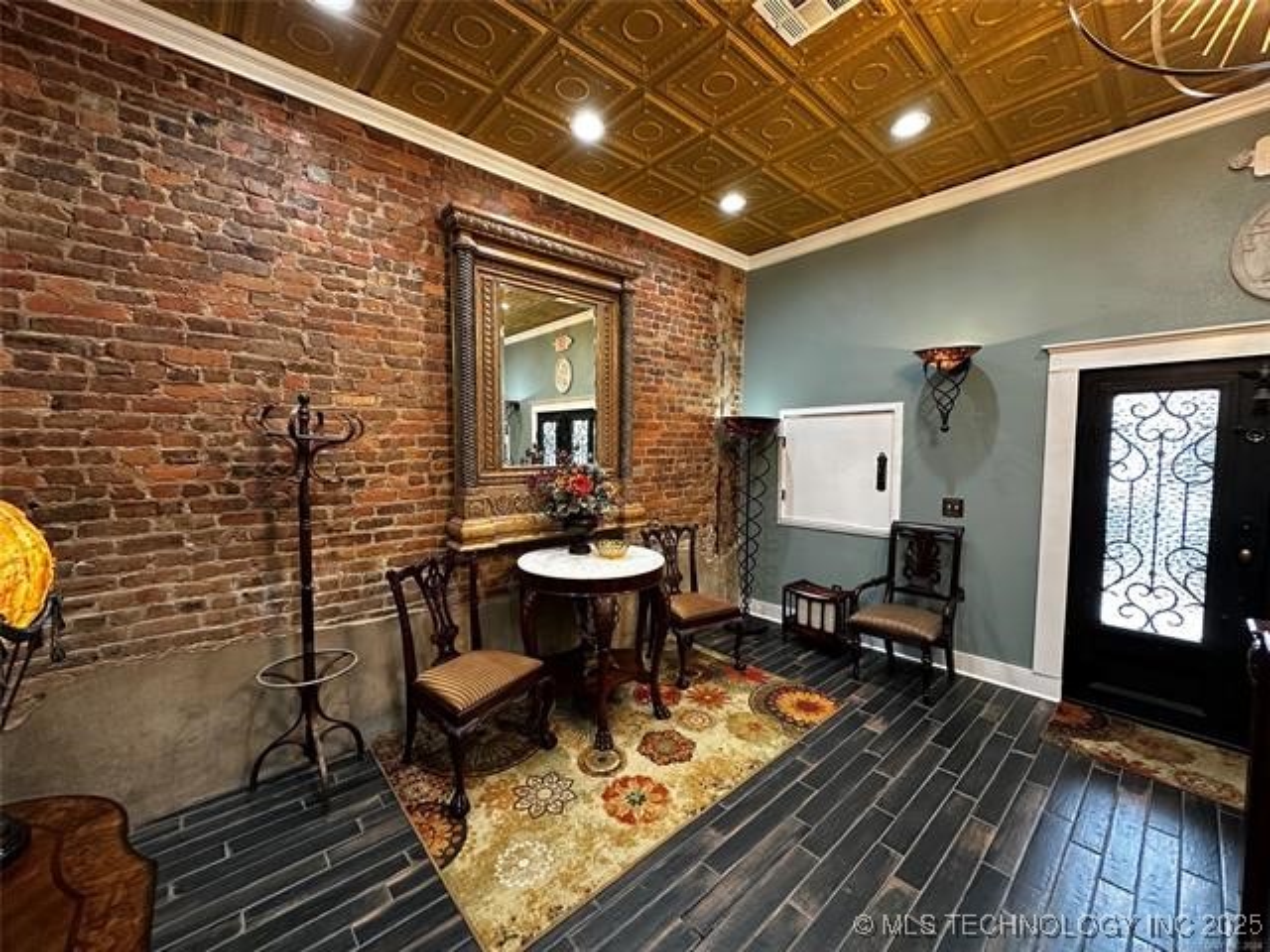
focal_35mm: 14
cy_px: 476
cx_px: 635
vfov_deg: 85.7
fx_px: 514
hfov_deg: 102.1
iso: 320
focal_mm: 2.22
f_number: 2.2
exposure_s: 1/60
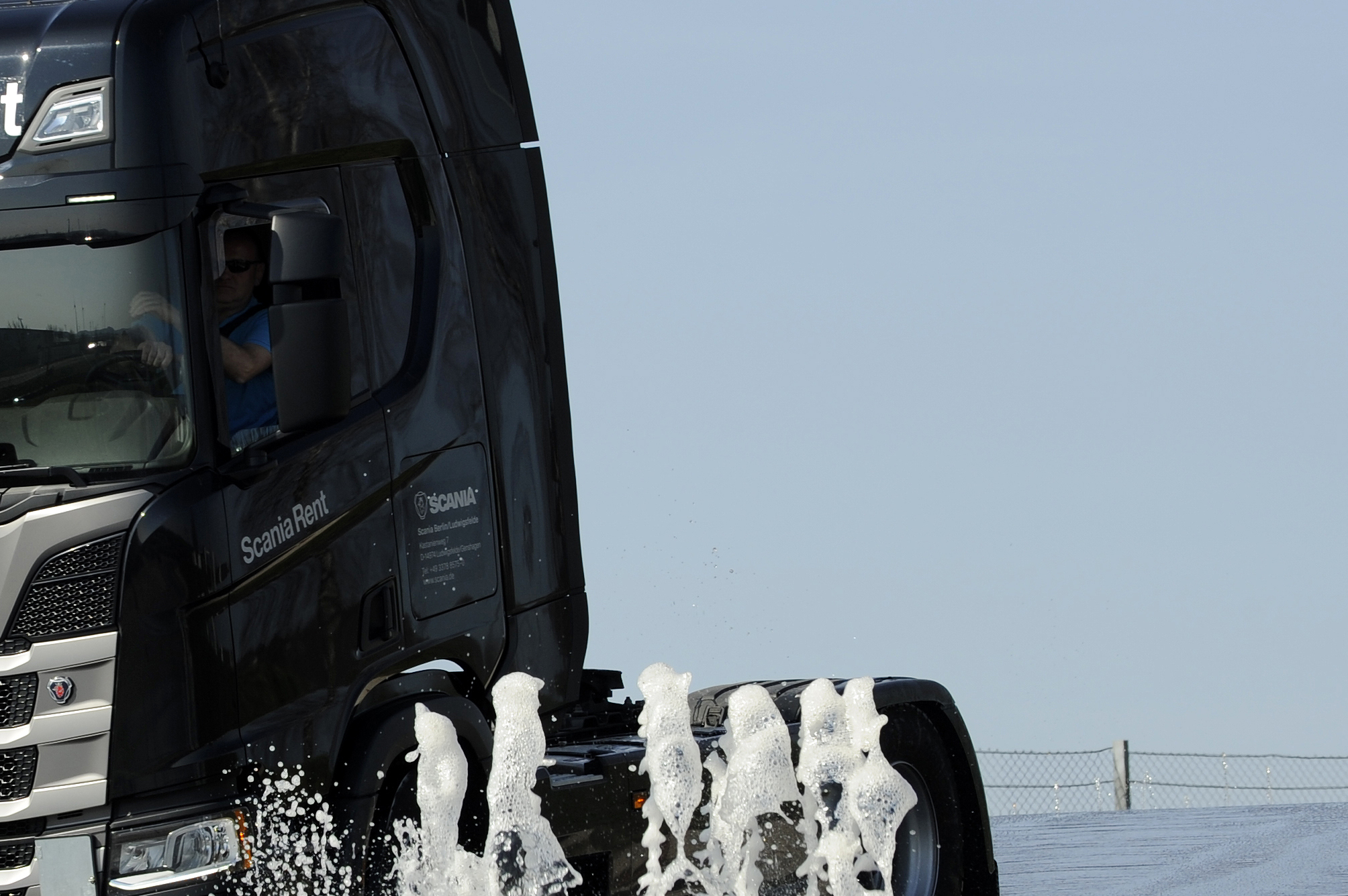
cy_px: 547
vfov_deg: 3.2
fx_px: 15865
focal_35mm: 424
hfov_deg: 4.9
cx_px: 69
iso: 200
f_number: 9
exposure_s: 1/400
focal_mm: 200
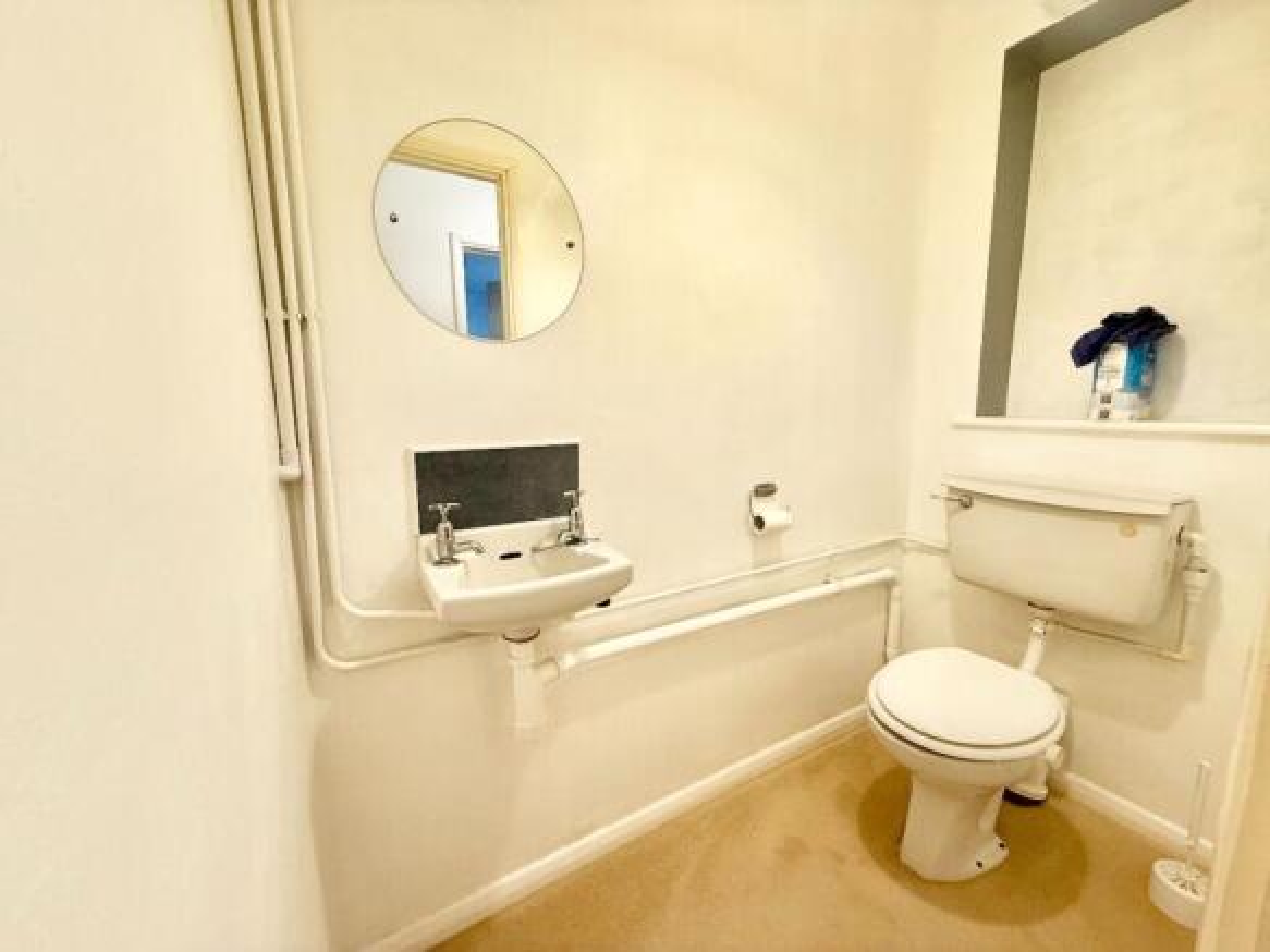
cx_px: 635
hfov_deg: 102.1
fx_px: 514
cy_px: 476
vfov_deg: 85.7
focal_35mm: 14
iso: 100
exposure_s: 1/100
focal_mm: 2.22
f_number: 2.2
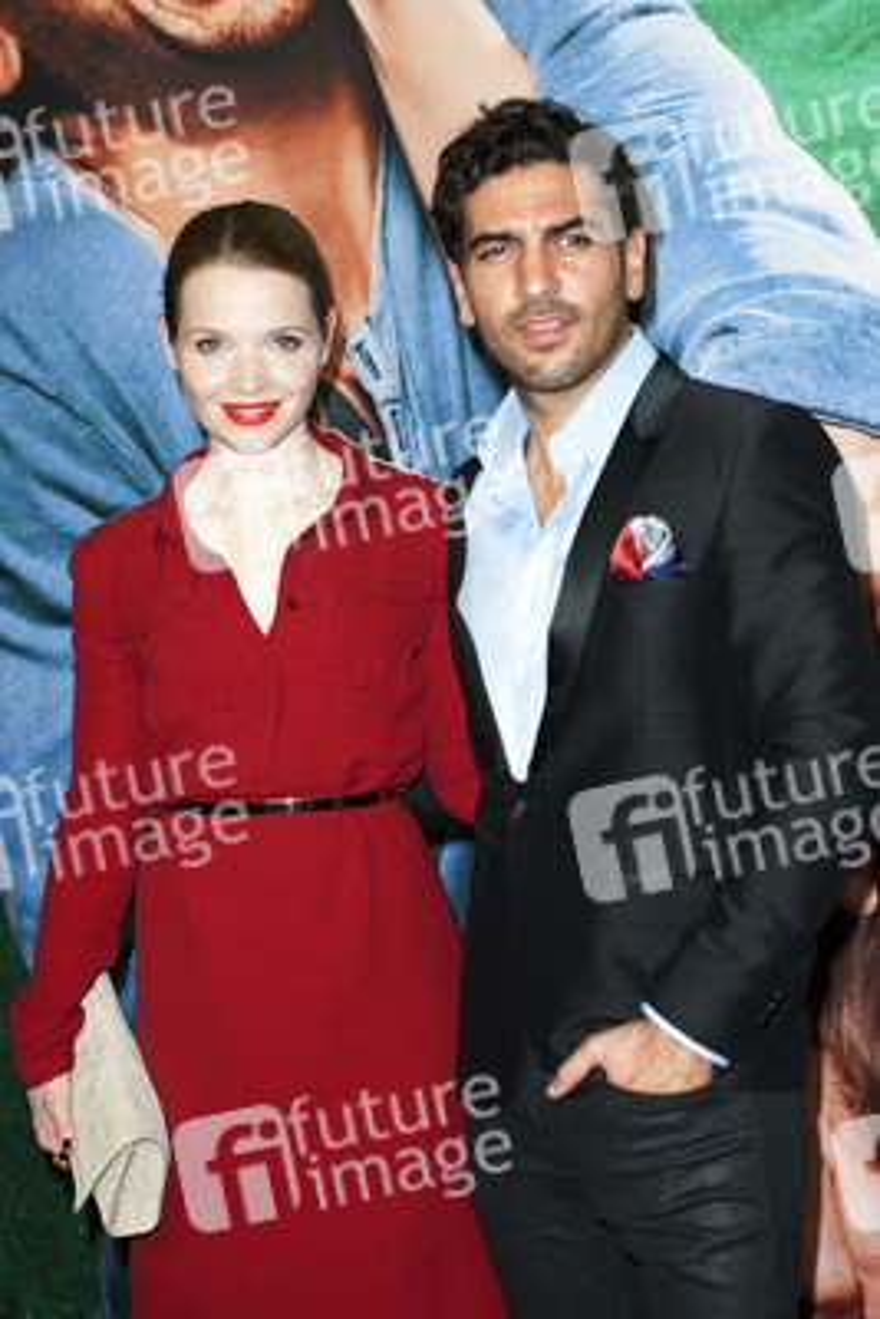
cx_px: 440
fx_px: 2931
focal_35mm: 80
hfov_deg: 17.1
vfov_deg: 25.4
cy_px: 660
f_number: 5.6
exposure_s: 1/250
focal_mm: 80
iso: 800
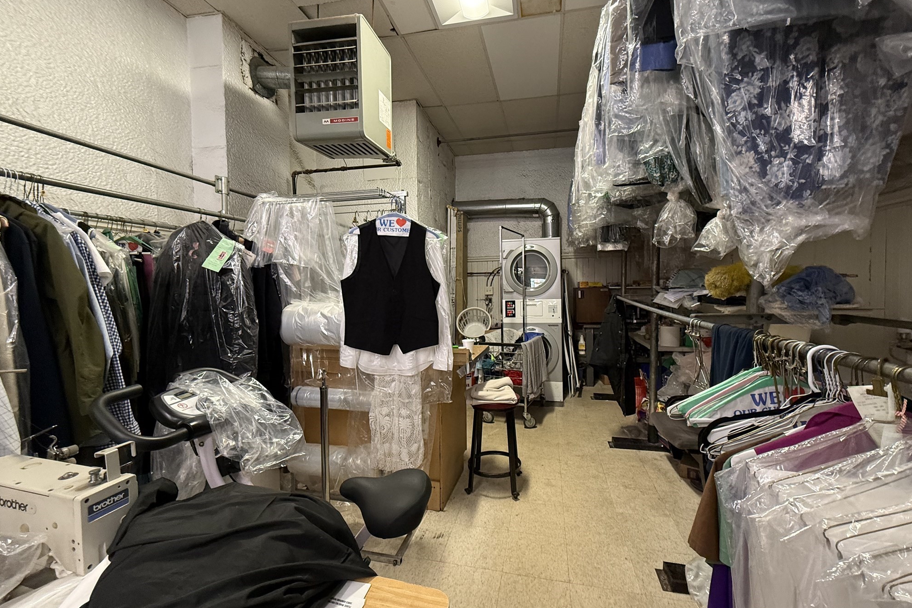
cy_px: 297
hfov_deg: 100.4
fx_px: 380
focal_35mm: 15
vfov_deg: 77.3
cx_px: 467
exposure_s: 1/60
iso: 400
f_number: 2.2
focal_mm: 2.22
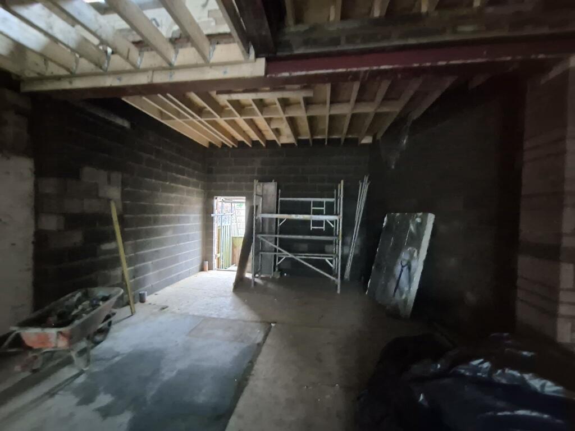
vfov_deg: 89.9
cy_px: 216
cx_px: 288
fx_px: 216
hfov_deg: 106.2
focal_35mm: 13
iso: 2500
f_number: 2.2
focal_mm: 2.2
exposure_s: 1/25
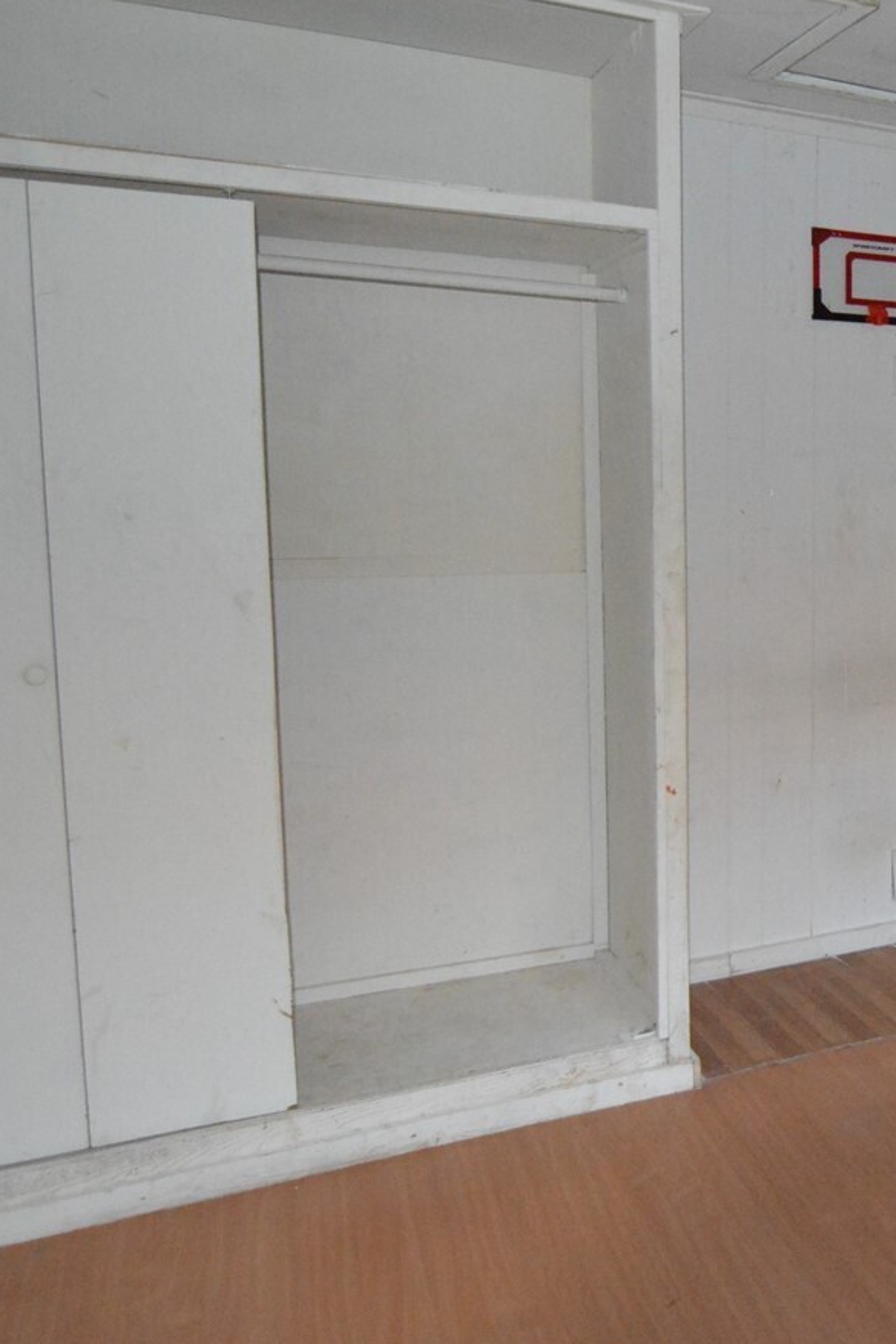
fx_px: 1193
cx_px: 1000
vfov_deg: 58.6
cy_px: 582
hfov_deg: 35.0
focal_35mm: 32
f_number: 2.8
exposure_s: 1/125
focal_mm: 11
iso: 3200
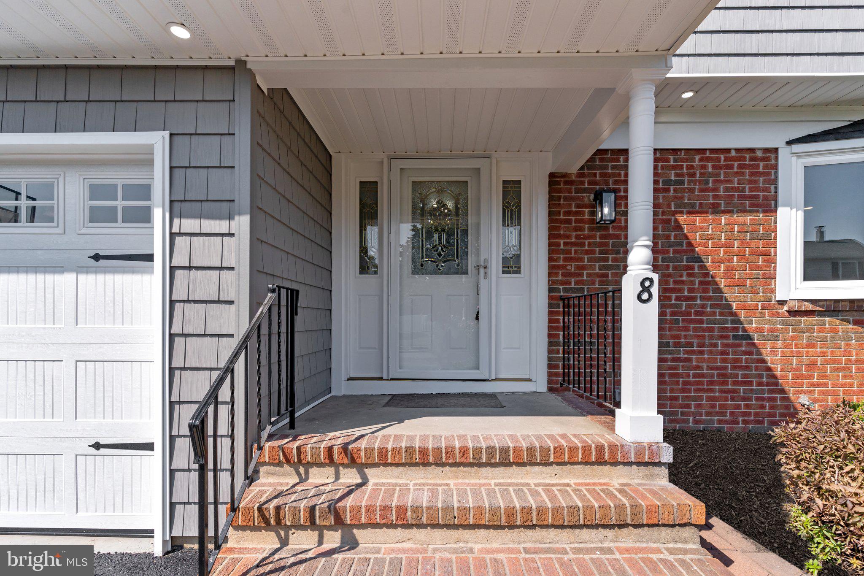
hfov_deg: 93.3
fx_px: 408
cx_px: 432
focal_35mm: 17
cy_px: 288
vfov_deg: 70.4
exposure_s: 1/800
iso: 500
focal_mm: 17
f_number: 10
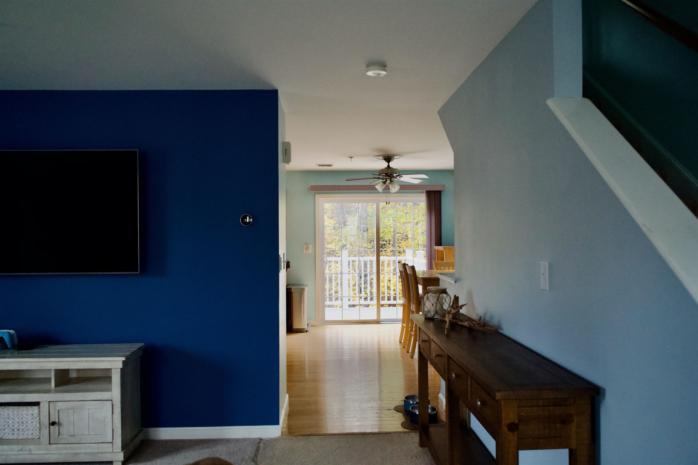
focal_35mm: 28
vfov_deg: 46.4
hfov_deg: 65.5
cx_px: 349
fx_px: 543
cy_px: 232
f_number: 5.6
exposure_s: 1/1000
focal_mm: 28
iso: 6400
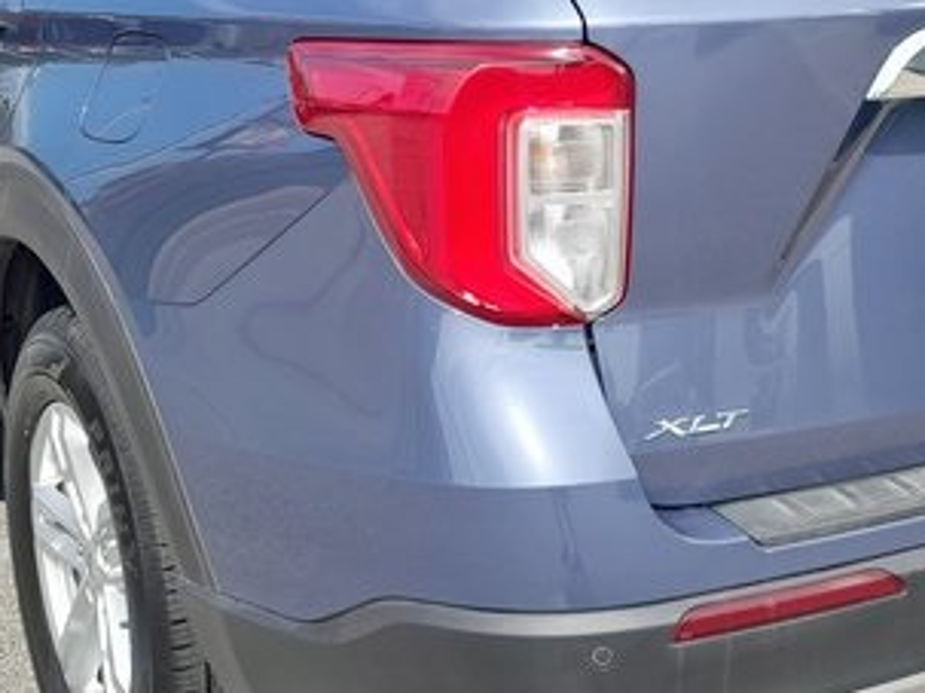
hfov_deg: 33.6
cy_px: 211
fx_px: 1523
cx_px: 601
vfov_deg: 25.5
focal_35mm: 57
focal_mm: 4
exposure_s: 1/257
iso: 40
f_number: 1.8
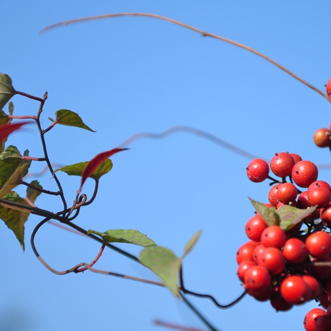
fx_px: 2366
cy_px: 153
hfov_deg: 8.0
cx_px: 229
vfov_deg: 8.0
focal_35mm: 219
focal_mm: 105
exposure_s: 1/250
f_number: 5.6
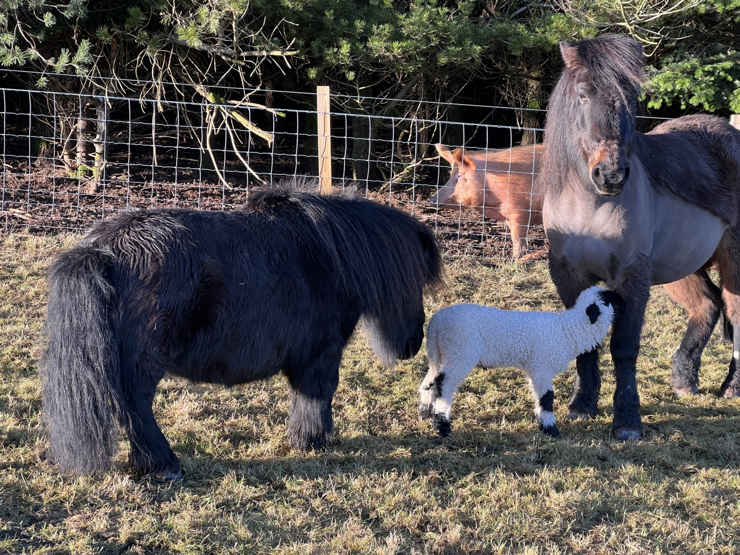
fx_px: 1646
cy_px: 278
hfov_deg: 25.3
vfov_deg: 19.1
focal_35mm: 77
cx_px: 370
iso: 40
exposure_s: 1/99
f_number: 2.8
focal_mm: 9
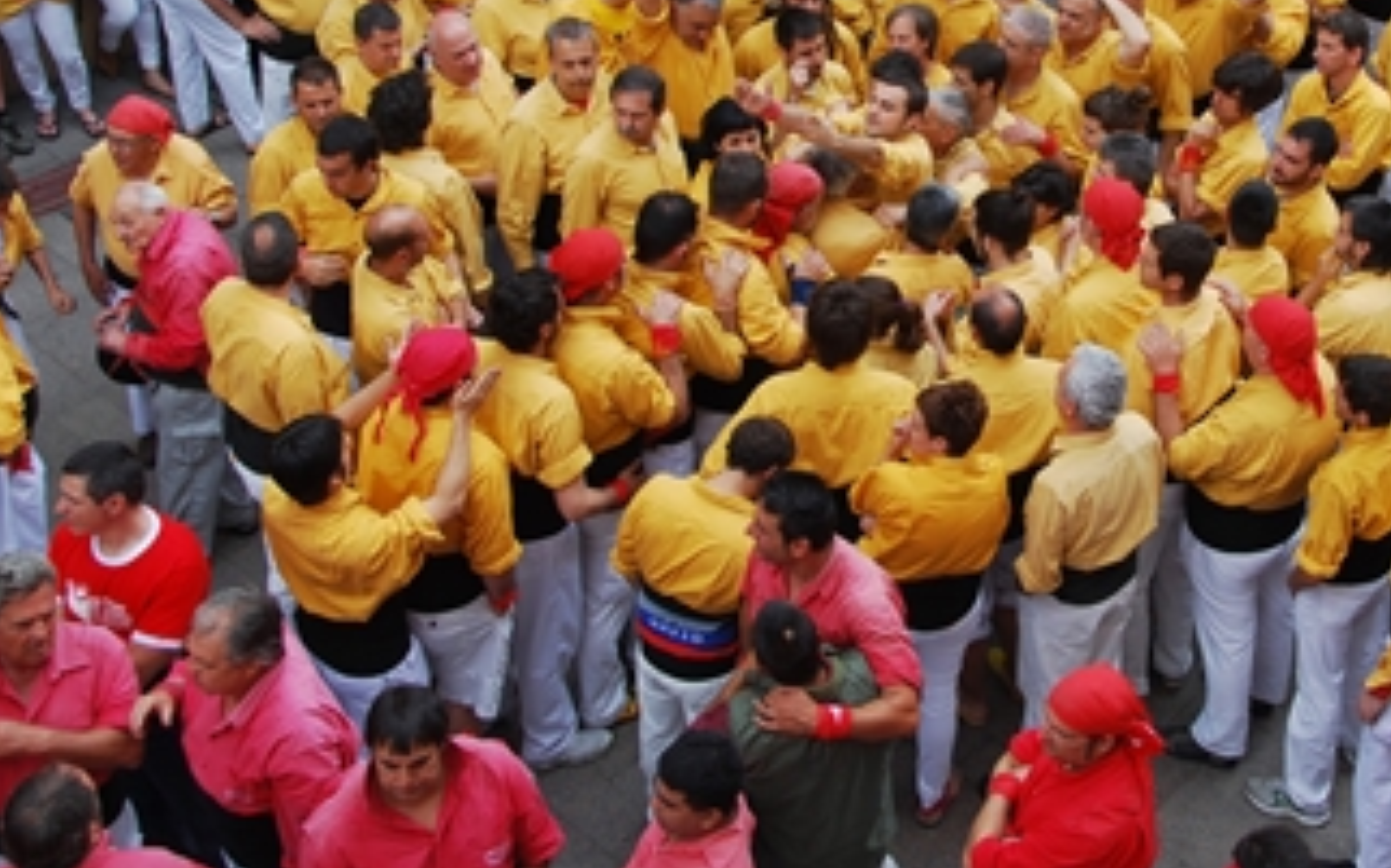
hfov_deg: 35.0
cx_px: 1032
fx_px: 2160
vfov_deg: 22.4
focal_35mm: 57
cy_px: 149
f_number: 5.6
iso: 110
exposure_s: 1/125
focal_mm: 24
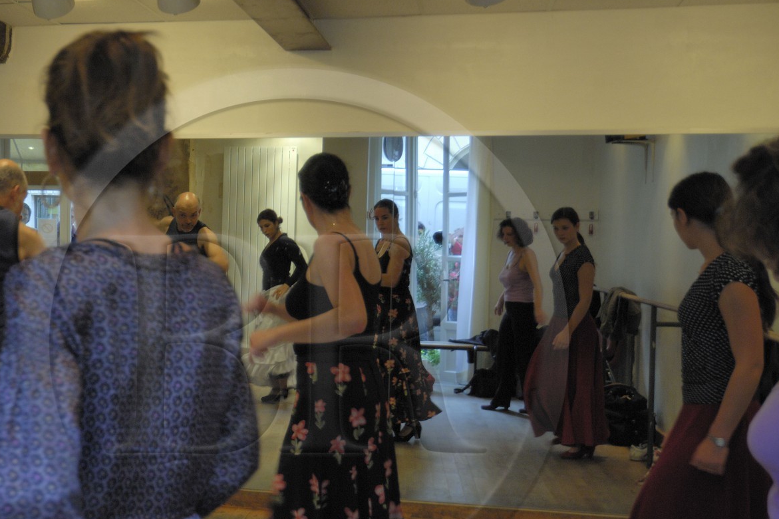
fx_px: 887
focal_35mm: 41
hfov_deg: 47.0
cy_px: 345
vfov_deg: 32.4
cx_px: 294
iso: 200
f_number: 4
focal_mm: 20
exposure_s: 1/25
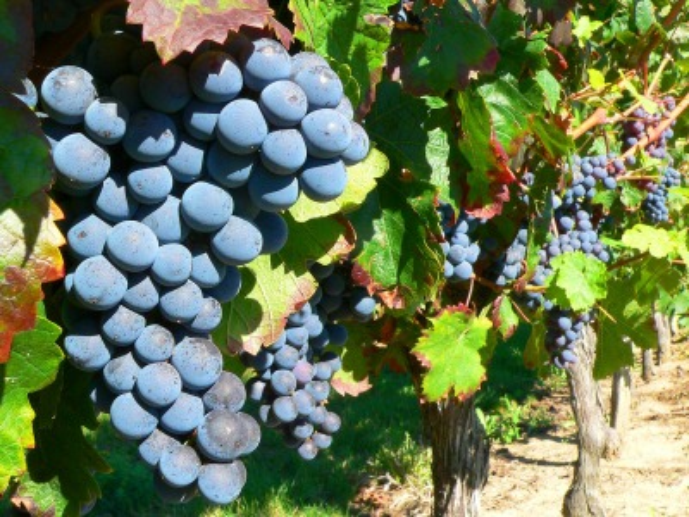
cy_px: 258
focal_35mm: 36
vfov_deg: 39.7
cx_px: 344
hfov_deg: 51.4
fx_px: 717
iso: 100
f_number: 8
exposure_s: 1/80
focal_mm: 6
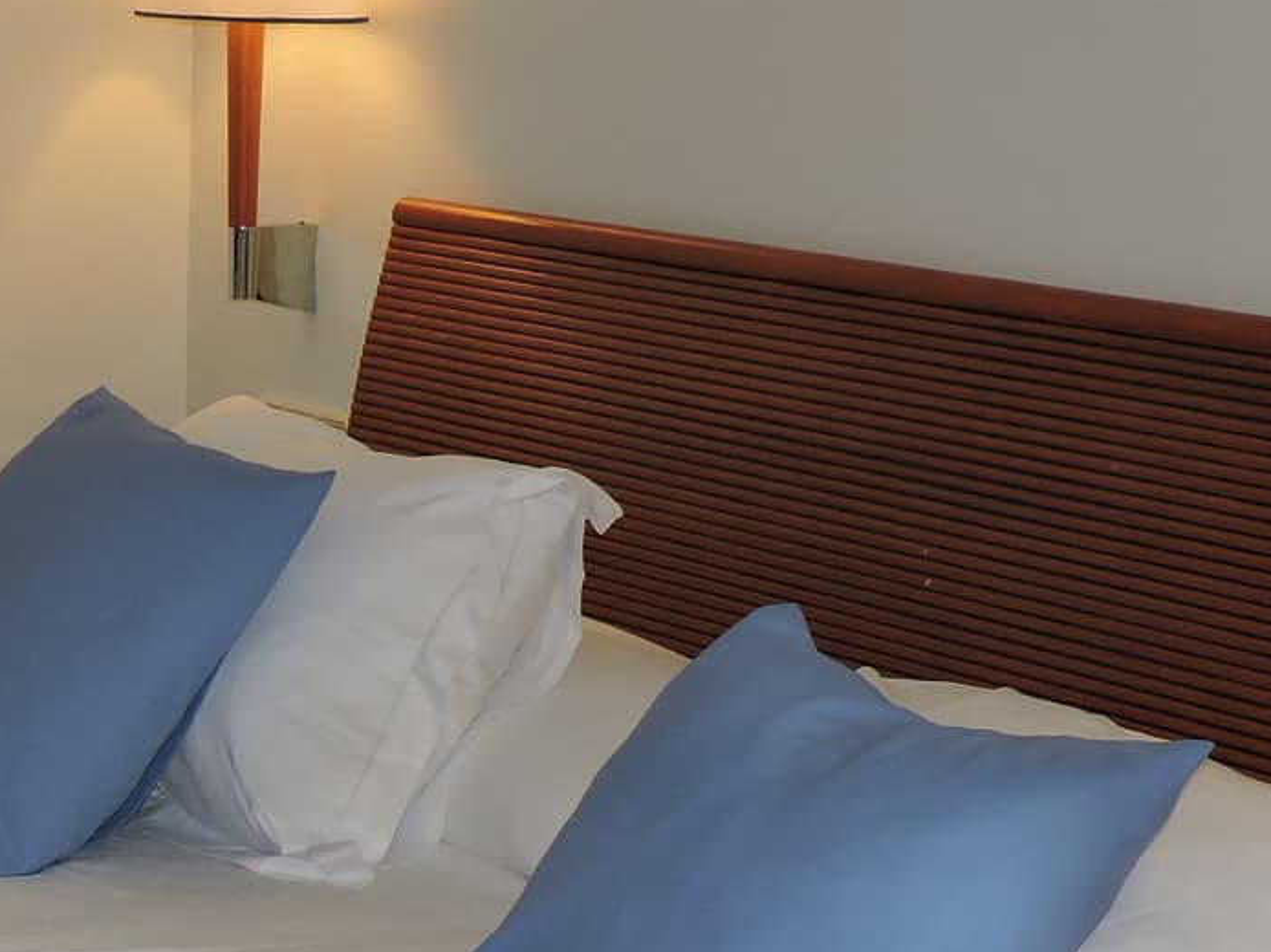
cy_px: 956
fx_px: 4551
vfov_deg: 11.8
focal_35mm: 124
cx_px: -311
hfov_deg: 15.3
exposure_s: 1/50
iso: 180
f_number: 3.4
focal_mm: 7.7
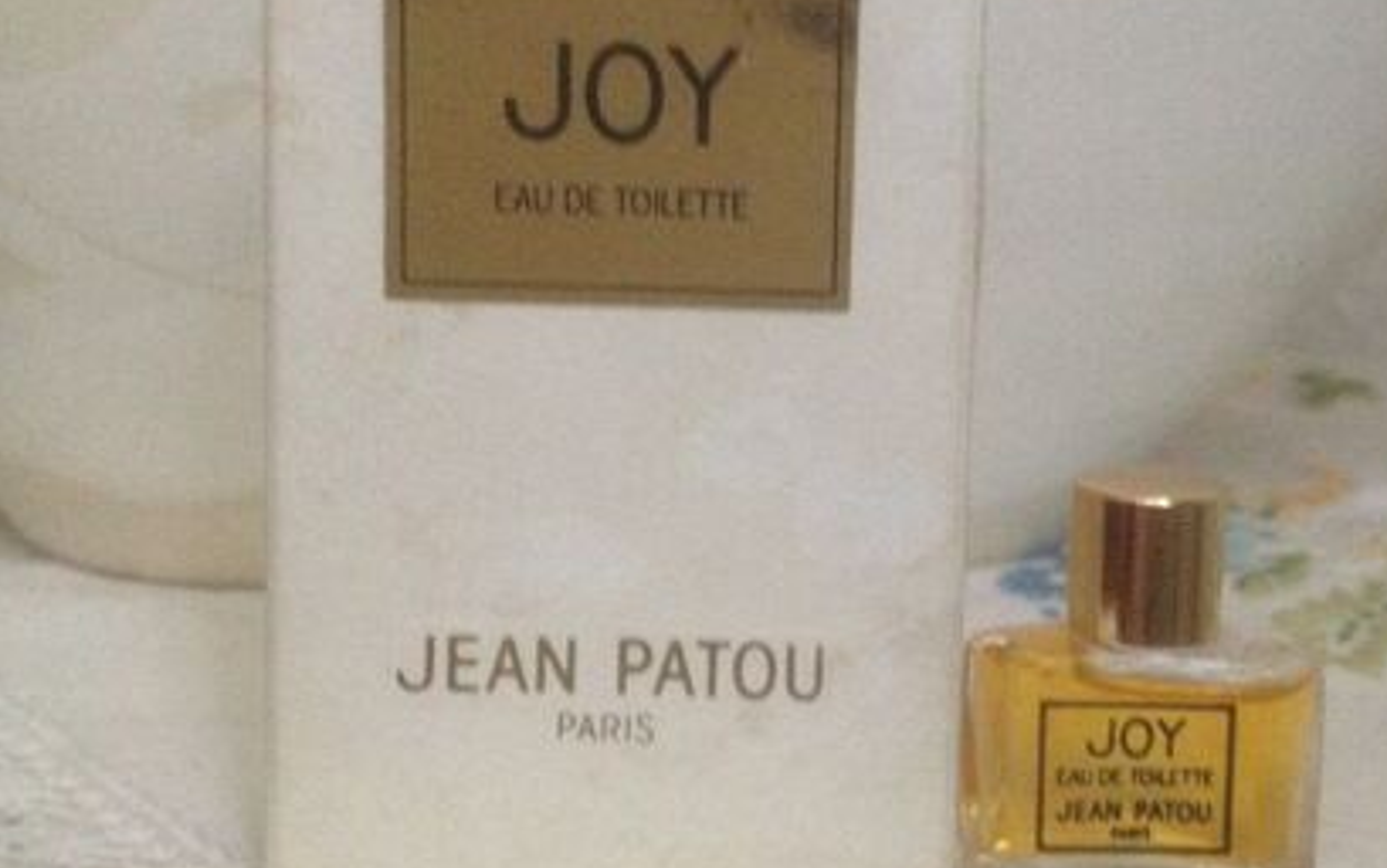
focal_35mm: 58
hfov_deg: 35.0
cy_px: 342
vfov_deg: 22.4
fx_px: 2193
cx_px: 783
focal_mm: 4.28
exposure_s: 1/20
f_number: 2.4
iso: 320
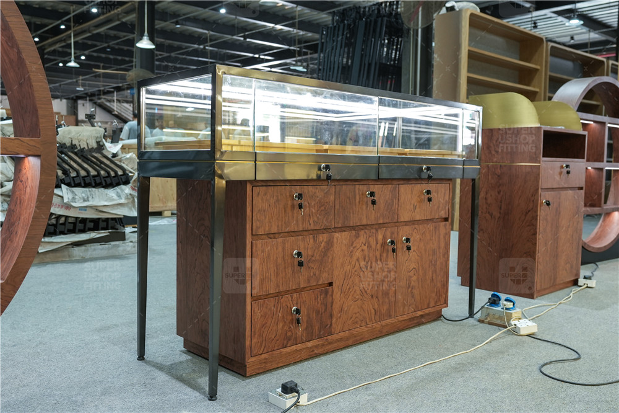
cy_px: 206
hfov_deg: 57.2
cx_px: 310
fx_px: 567
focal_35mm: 33
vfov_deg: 39.9
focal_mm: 22
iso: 500
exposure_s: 1/100
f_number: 3.5
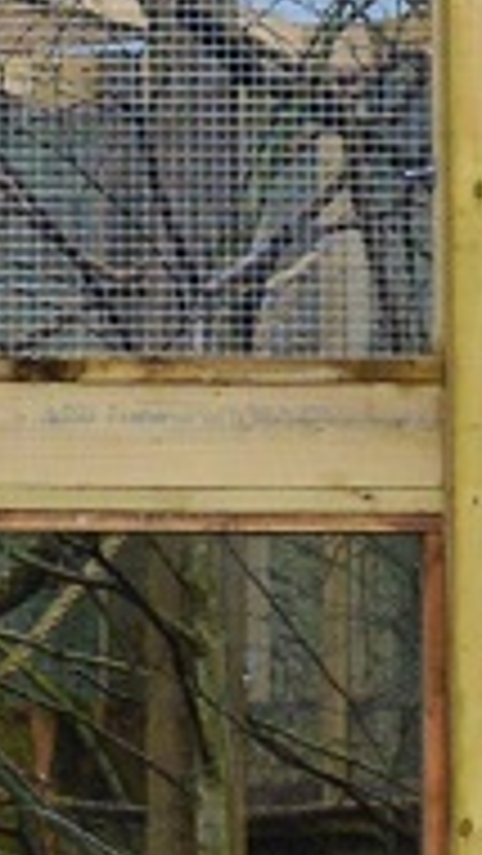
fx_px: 5494
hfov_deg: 4.9
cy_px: 396
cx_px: -608
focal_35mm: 242
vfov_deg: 8.9
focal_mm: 18
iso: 400
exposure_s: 1/125
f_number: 9
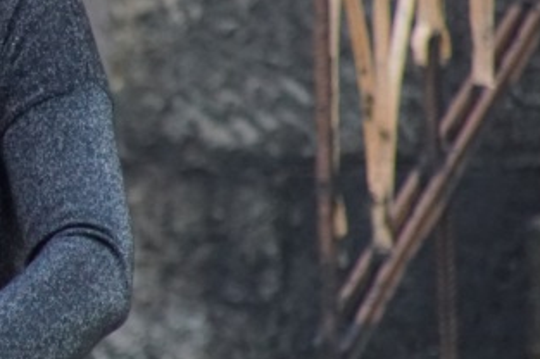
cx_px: -217
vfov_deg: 1.4
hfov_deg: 2.1
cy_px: 89
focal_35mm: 960
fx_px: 14385
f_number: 6.3
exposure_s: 1/320
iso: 2000
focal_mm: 200
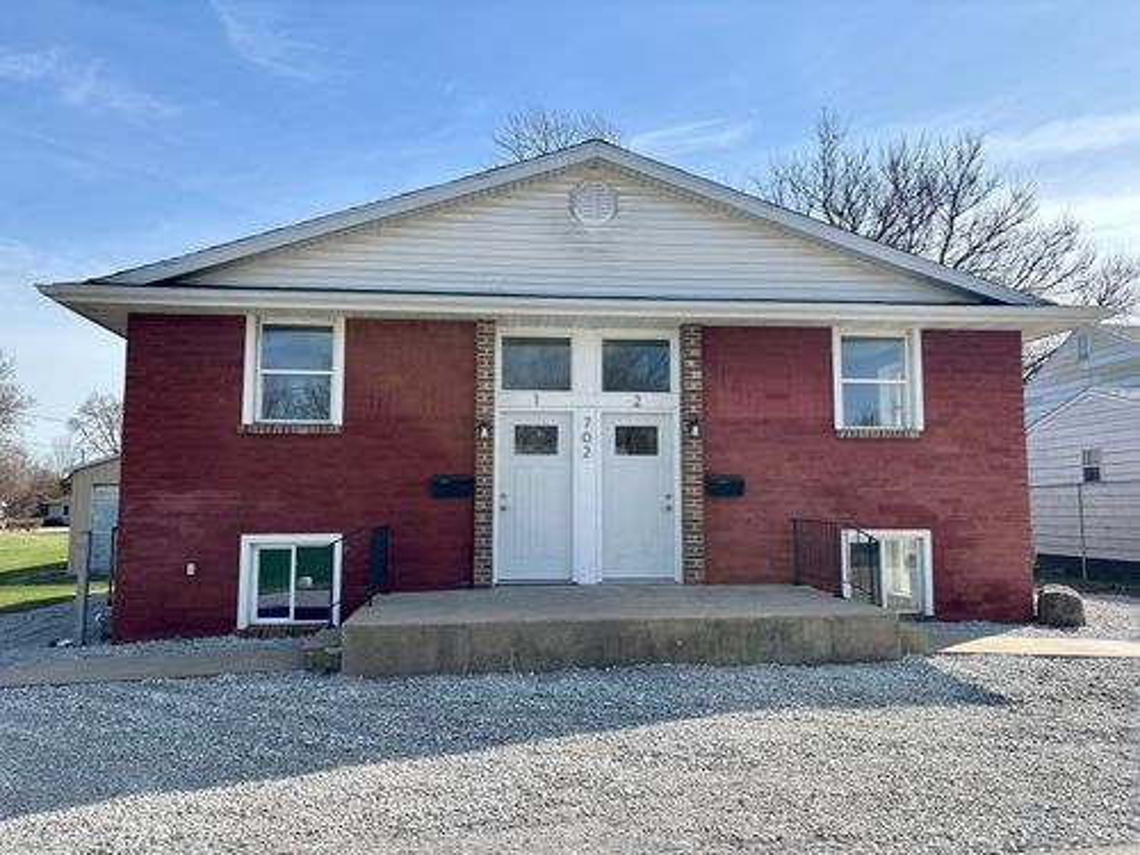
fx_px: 856
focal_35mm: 26
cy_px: 428
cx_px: 570
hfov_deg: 67.3
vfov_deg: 53.1
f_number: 1.6
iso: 50
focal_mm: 5.96
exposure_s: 1/3021
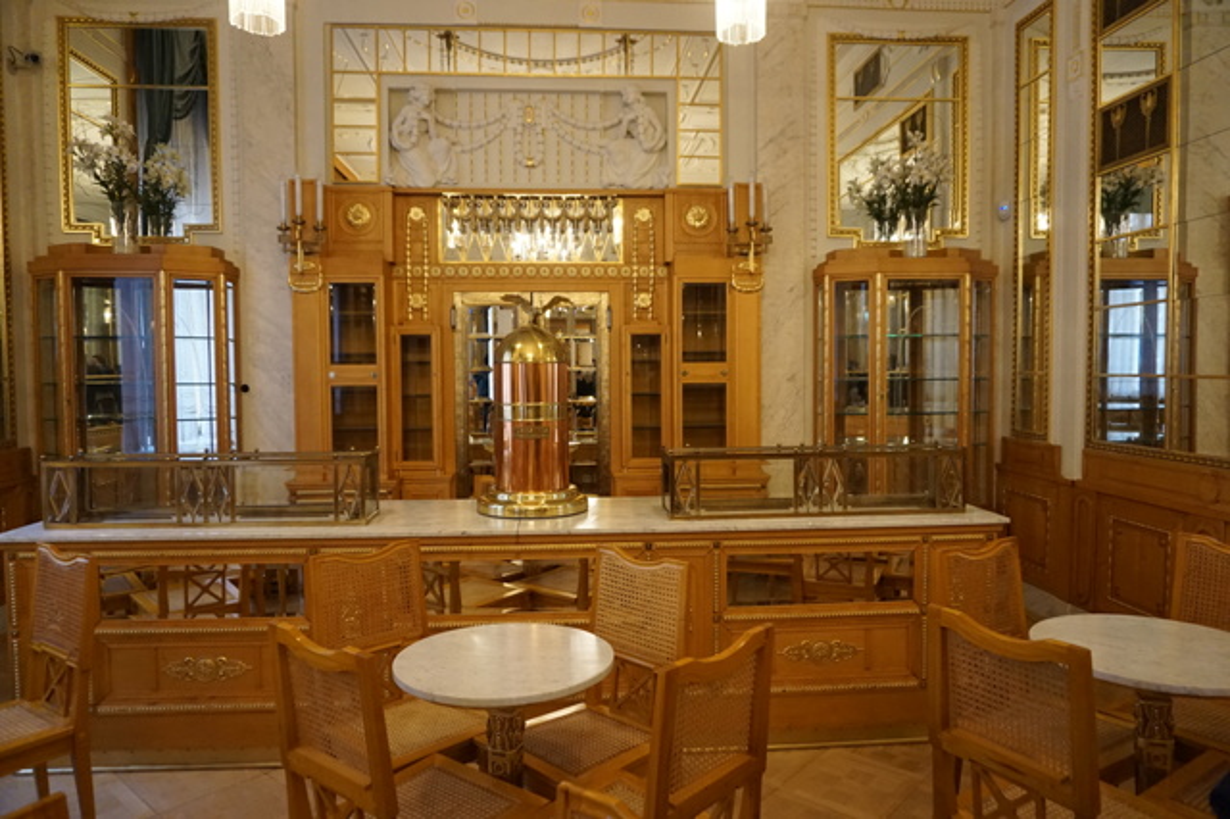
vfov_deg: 53.1
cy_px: 410
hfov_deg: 73.8
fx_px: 820
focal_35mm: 24
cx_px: 615
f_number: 3.5
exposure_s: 1/160
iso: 2000
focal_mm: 16
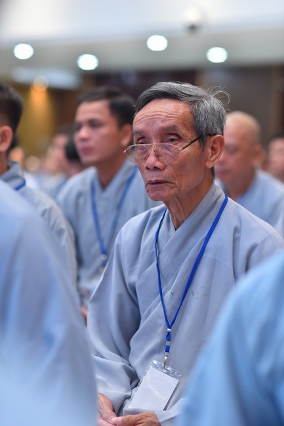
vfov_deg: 23.9
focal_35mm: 85
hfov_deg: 16.1
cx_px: 142
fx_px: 1006
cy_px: 213
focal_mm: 85
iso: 400
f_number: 2.8
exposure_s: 1/80
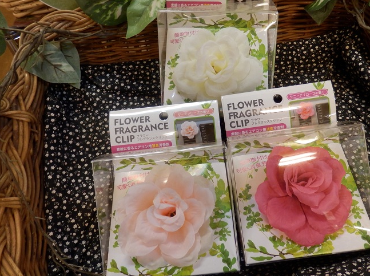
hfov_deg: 61.5
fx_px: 310
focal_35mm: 29
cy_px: 129
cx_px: 208
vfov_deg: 48.1
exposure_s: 1/30
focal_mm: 4.5
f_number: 3
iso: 200
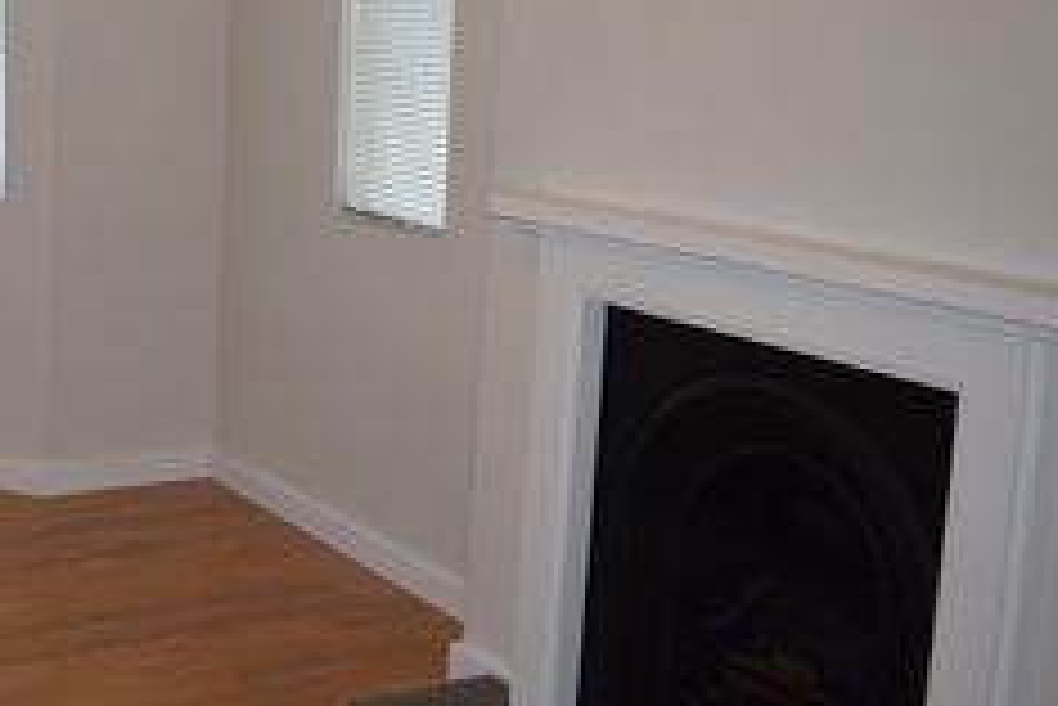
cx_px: 45
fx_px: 1588
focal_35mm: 54
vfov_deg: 24.9
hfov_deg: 34.2
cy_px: 223
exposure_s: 1/80
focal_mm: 18
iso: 800
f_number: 4.5
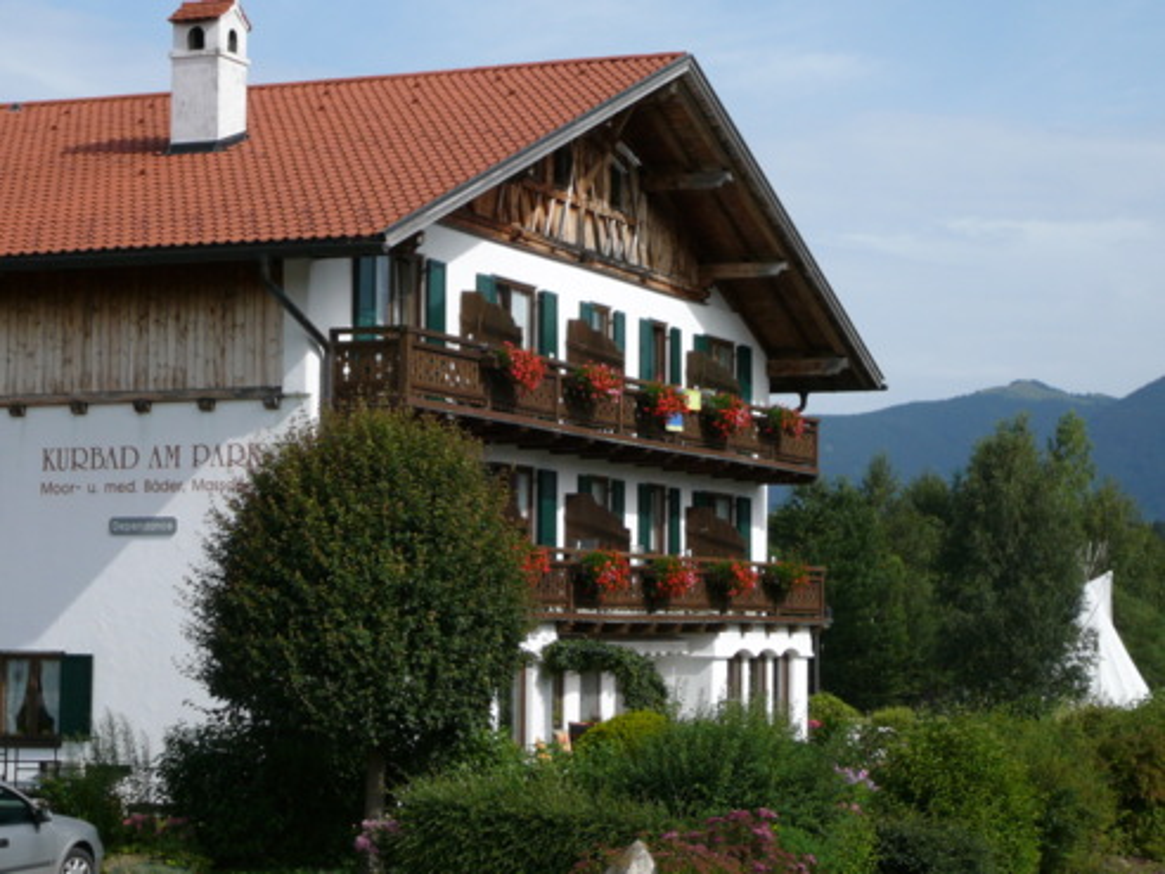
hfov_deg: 23.8
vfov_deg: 18.0
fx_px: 2760
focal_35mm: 82
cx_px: 582
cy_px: 437
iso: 80
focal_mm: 12.2
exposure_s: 1/800
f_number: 3.8
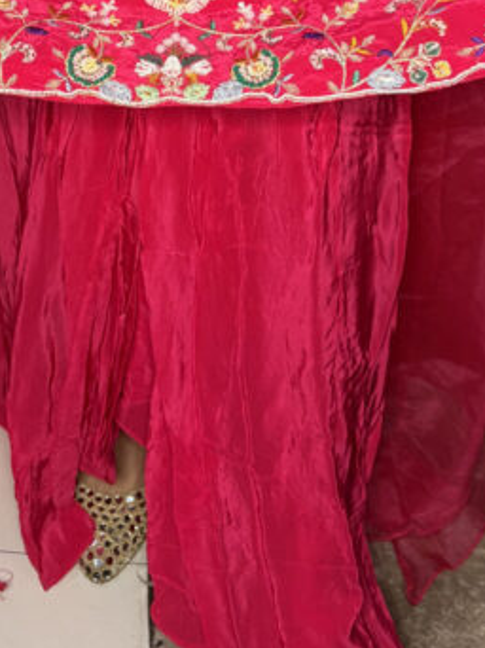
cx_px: 176
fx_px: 1328
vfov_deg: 25.0
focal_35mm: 71
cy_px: -103
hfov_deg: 20.6
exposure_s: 1/50
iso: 160
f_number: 1.6
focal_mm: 5.96
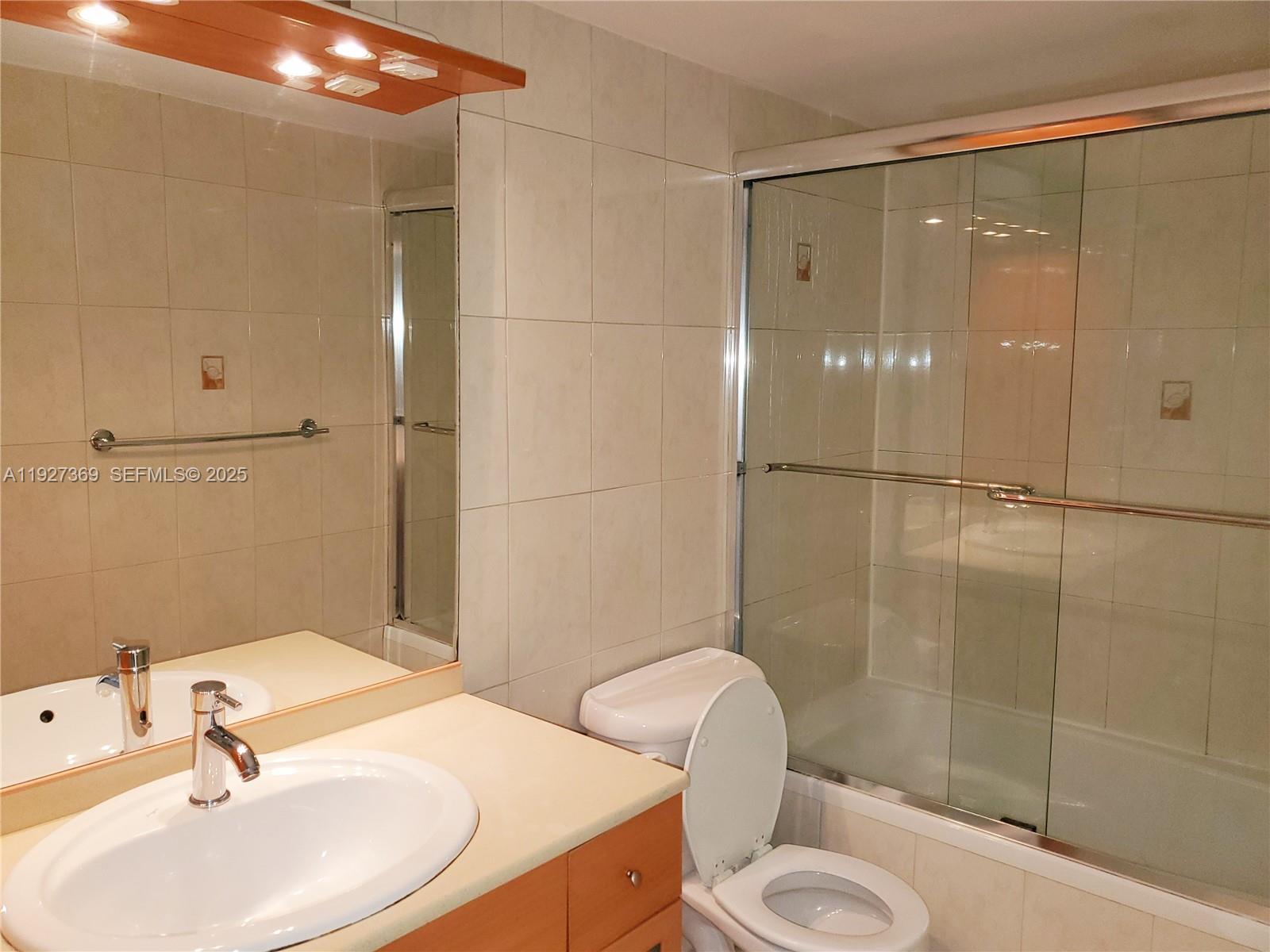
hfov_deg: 67.3
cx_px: 635
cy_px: 476
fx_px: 954
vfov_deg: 53.1
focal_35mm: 26
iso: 100
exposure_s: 1/40
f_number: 1.5
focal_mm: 4.3
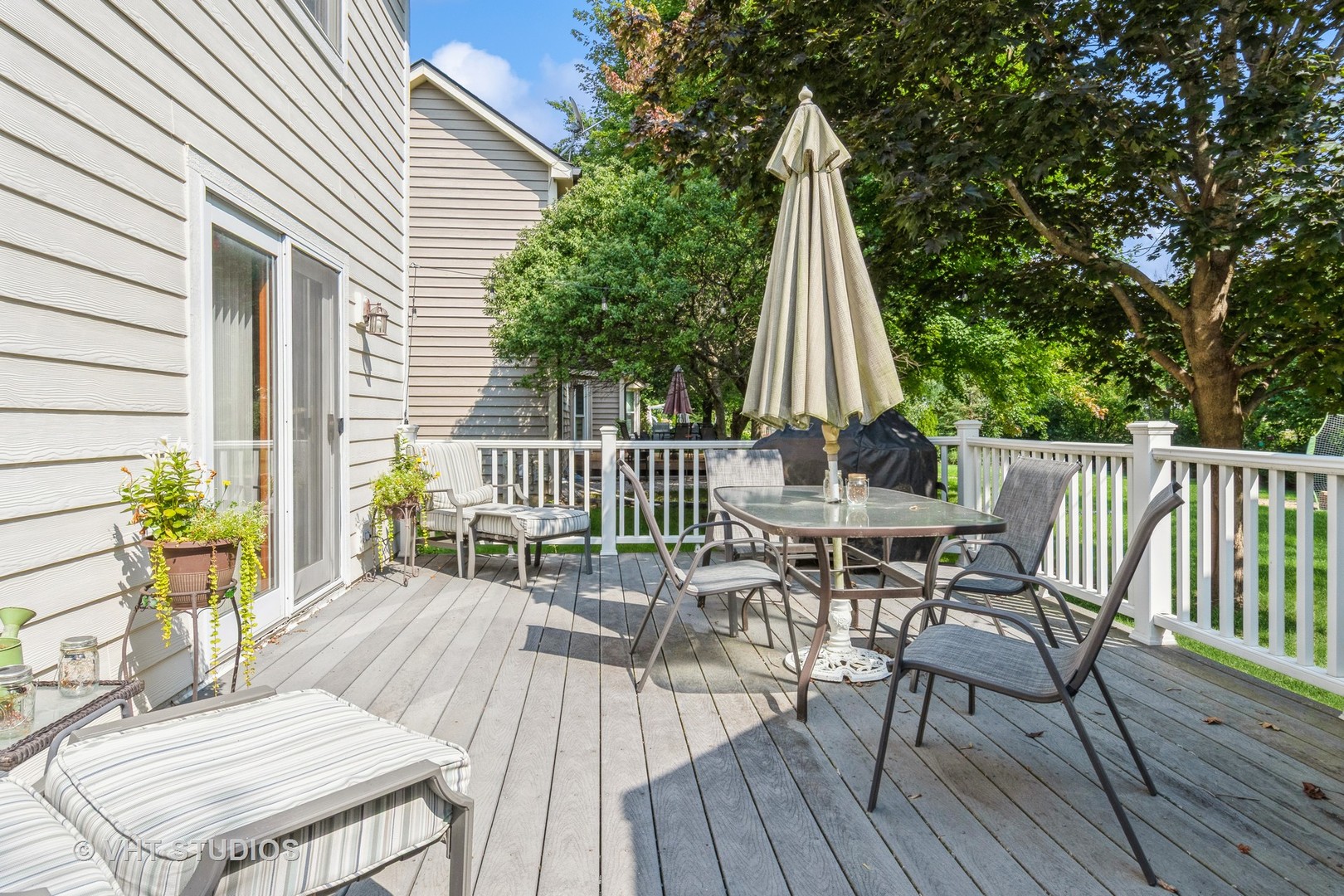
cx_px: 672
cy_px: 448
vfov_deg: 63.2
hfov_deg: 85.4
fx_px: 728
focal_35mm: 20
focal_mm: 13
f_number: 8
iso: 250
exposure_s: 1/640
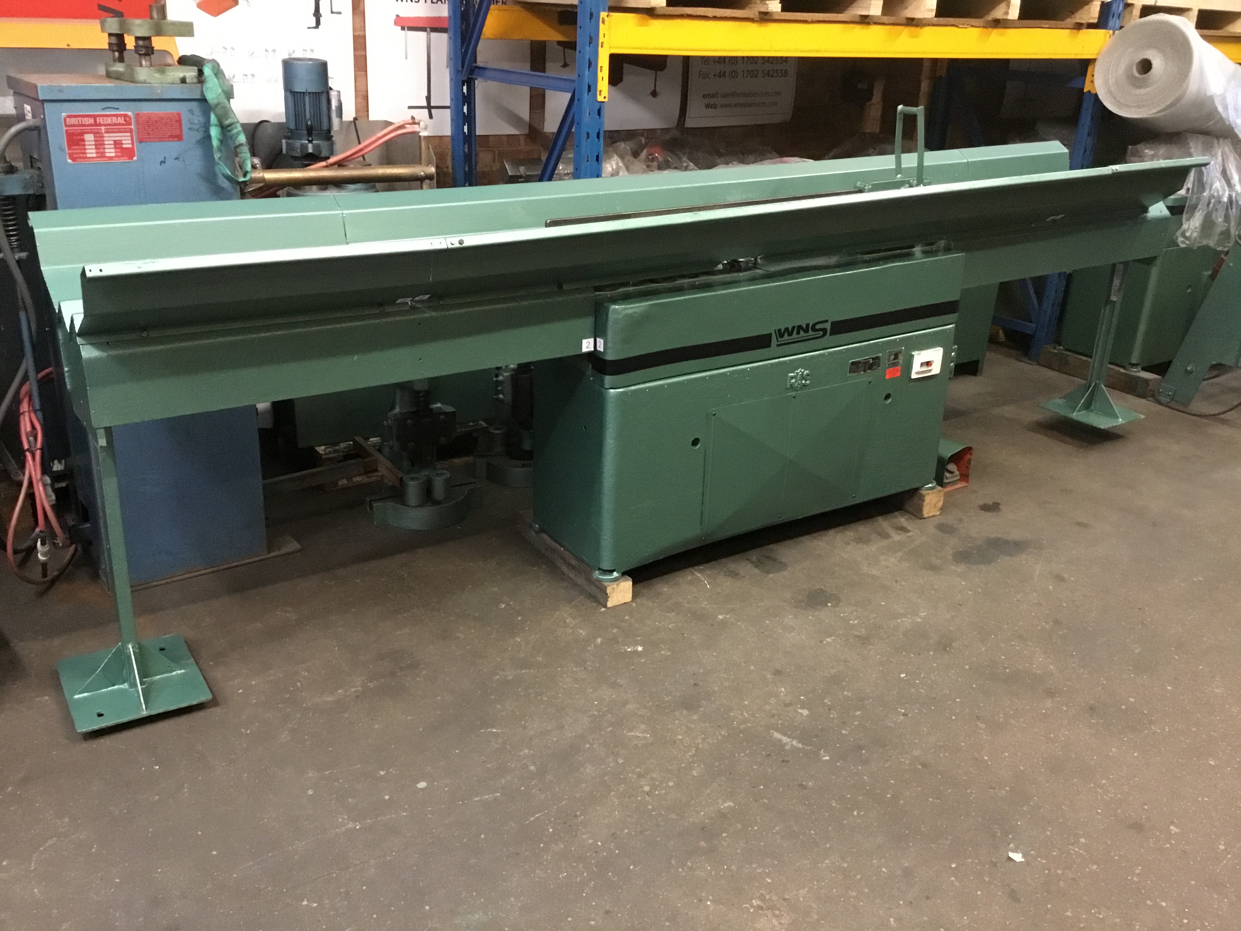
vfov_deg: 45.4
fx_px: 1111
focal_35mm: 31
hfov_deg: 58.4
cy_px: 466
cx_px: 620
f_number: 2.4
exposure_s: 1/17
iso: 320
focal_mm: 3.3
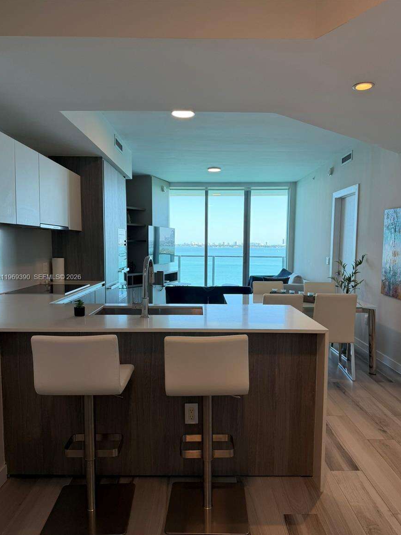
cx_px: 204
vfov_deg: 69.4
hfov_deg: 54.9
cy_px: 278
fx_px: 386
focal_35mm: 25
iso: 80
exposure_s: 1/174
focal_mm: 6.76
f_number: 1.78
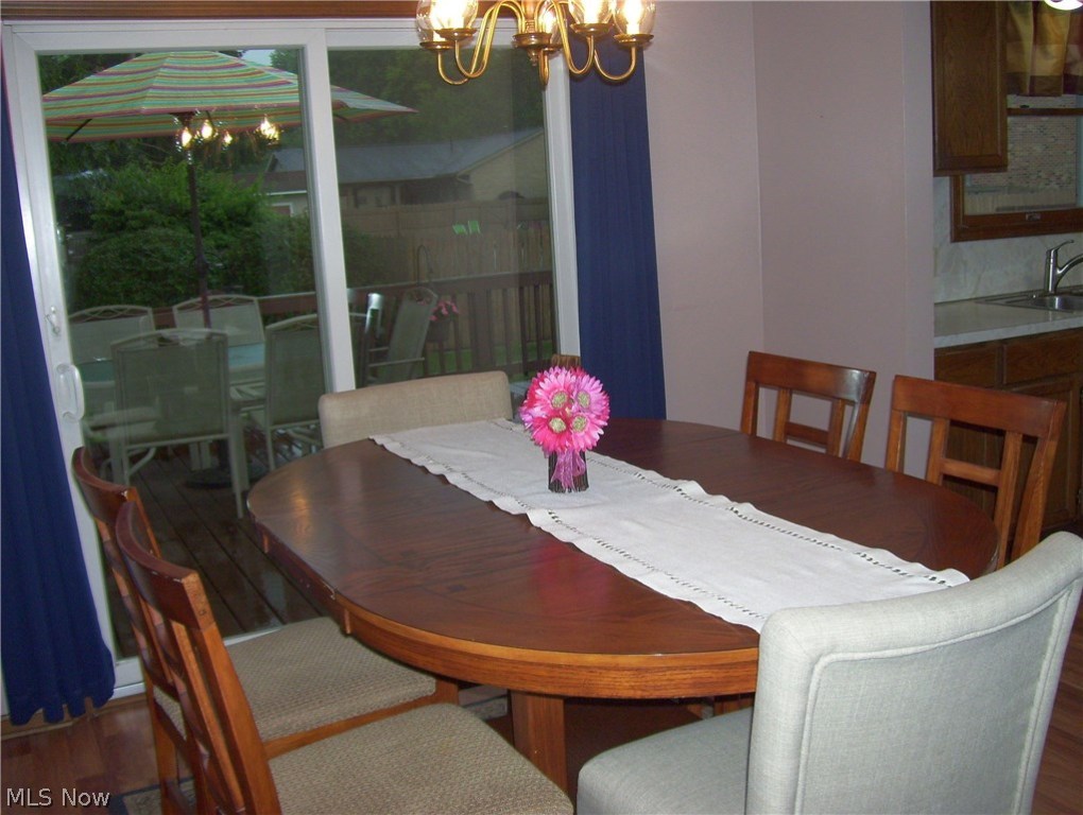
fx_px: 1128
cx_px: 542
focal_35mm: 36
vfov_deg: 39.7
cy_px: 408
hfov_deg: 51.3
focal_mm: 6
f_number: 2.7
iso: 125
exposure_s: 1/60
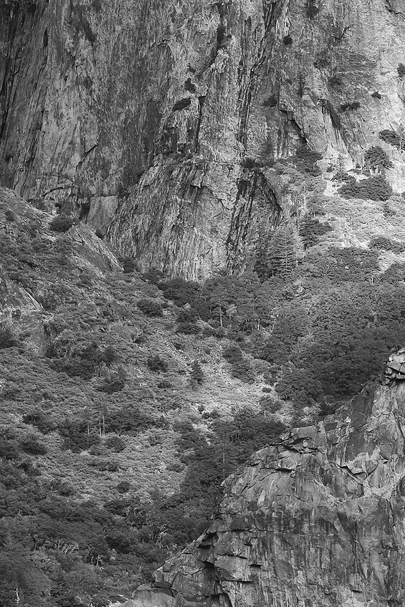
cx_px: -56
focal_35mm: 425
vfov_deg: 4.8
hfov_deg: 3.2
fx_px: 7168
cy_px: 740
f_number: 6.4
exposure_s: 1/280
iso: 400
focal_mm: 100
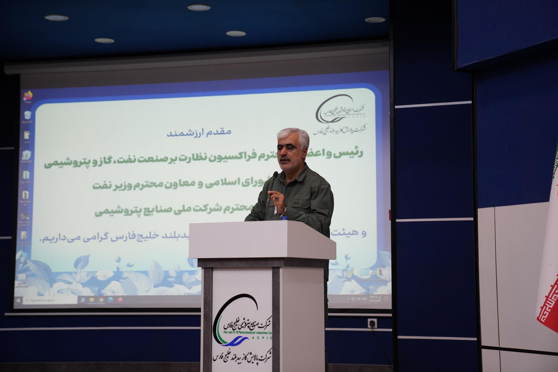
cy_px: 186
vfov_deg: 19.5
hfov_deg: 28.8
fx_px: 1085
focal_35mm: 70
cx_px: 279
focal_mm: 70
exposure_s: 1/250
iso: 1600
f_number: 2.8
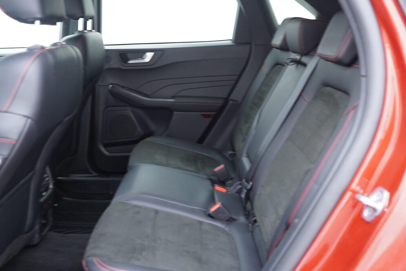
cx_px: 203
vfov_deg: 36.9
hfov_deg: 53.1
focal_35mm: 36
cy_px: 136
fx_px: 406
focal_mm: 24
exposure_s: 1/40
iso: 1000
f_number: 2.8
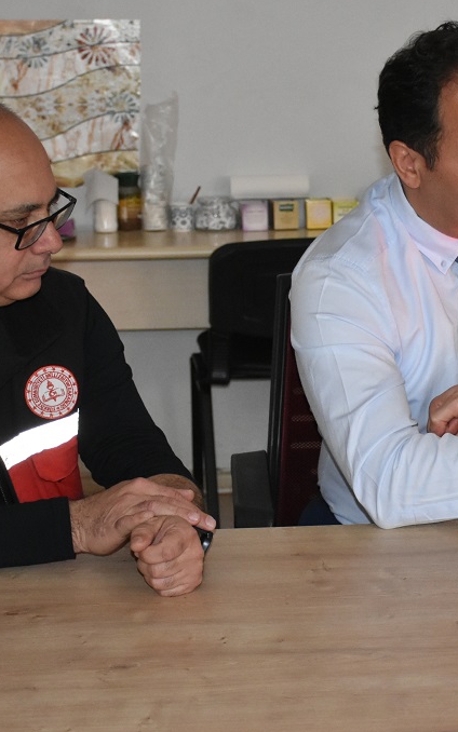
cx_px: 403
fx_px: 2015
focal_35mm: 101
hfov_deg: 12.9
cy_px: 394
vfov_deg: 20.6
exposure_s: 1/60
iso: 2800
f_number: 4.2
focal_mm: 35
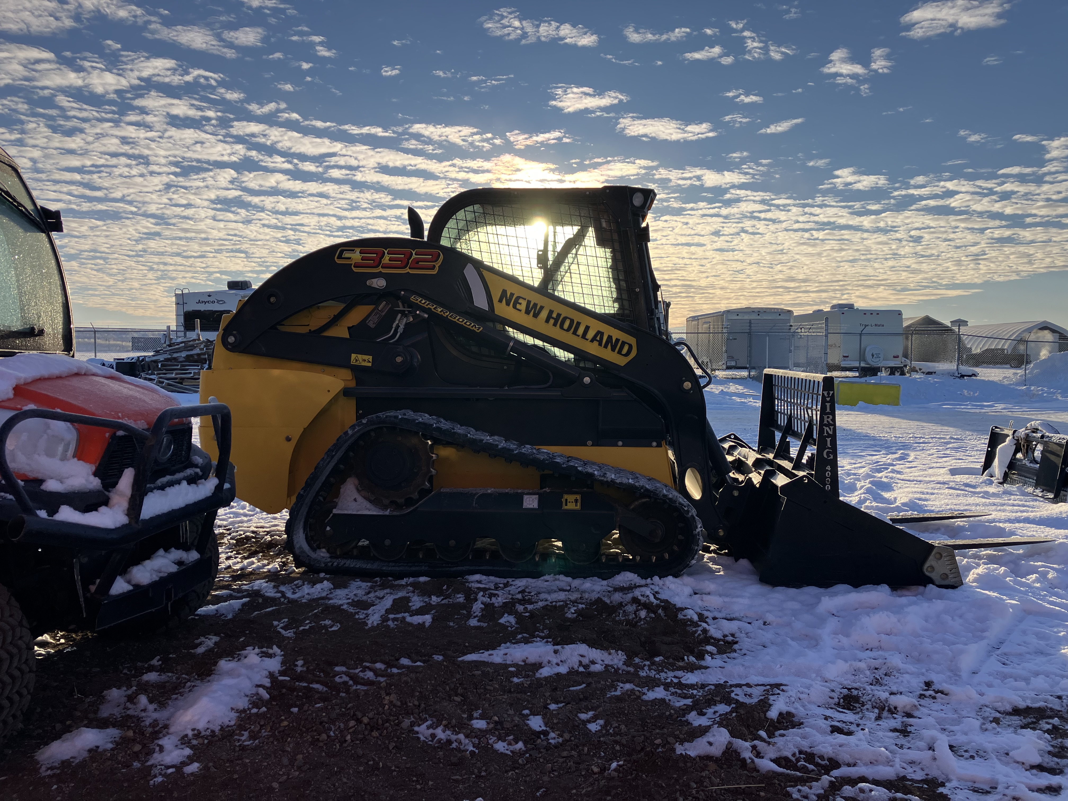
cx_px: 534
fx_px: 864
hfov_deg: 63.4
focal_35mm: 28
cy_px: 400
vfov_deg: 49.7
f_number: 1.8
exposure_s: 1/2857
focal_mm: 3.99
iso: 32
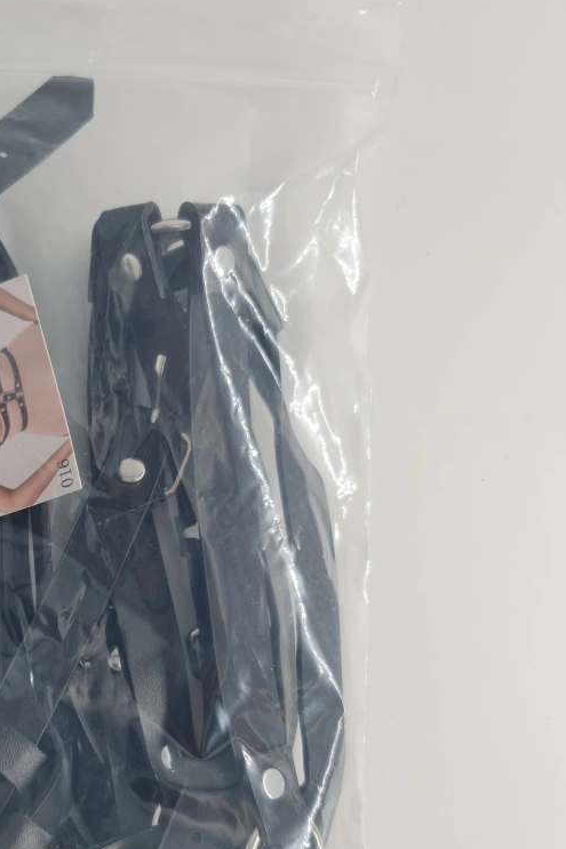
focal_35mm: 42
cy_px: 523
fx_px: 991
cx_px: 54
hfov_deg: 30.4
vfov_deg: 46.1
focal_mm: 7
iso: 50
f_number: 1.8
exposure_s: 1/102
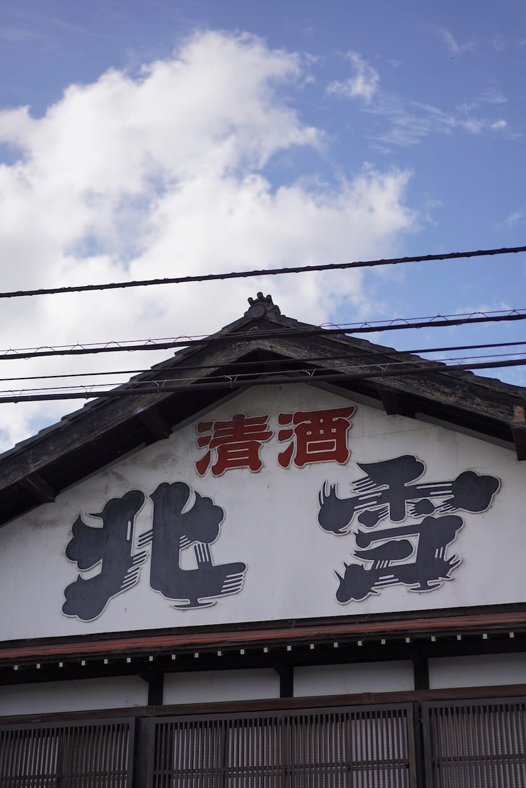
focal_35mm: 56
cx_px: 267
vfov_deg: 35.6
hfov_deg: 24.2
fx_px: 1226
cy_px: 392
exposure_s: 1/6400
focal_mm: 55
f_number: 2
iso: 160
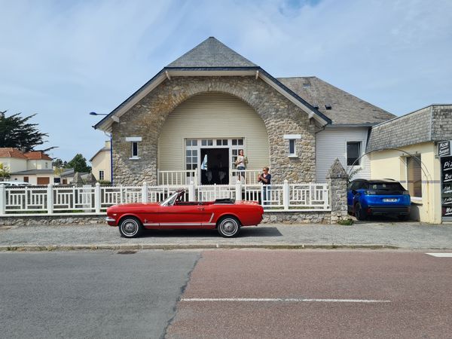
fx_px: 339
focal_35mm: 26
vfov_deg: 53.1
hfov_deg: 67.3
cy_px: 170
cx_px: 226
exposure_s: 1/3168
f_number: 1.8
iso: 50
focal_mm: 5.4
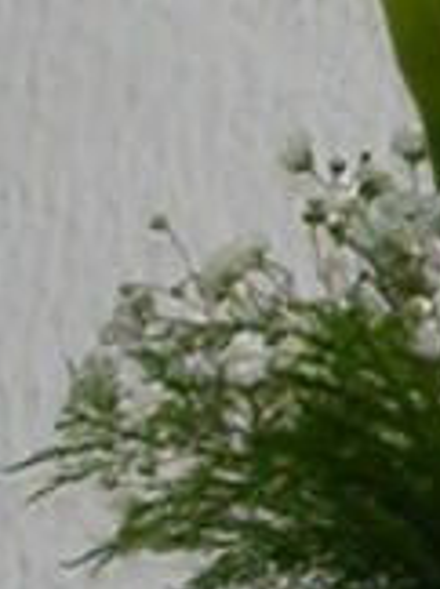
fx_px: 4979
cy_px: 811
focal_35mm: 293
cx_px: 665
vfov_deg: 6.7
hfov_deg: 5.0
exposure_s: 1/37
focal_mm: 5.6
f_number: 2.7
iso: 100
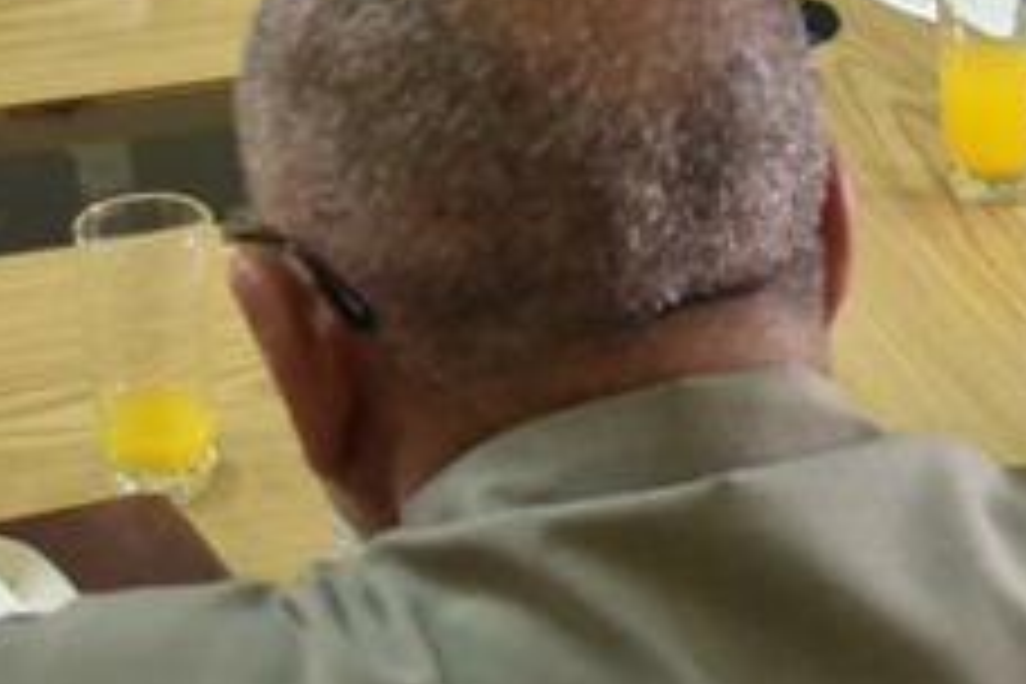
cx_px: 621
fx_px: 3078
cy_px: -407
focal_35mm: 108
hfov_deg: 18.9
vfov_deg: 12.0
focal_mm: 24
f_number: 6.3
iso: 2500
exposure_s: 1/160
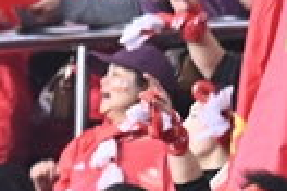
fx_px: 16270
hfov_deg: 1.0
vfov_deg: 0.7
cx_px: -589
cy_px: 255
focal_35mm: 2041
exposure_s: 1/250
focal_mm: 300
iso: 5600
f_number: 4
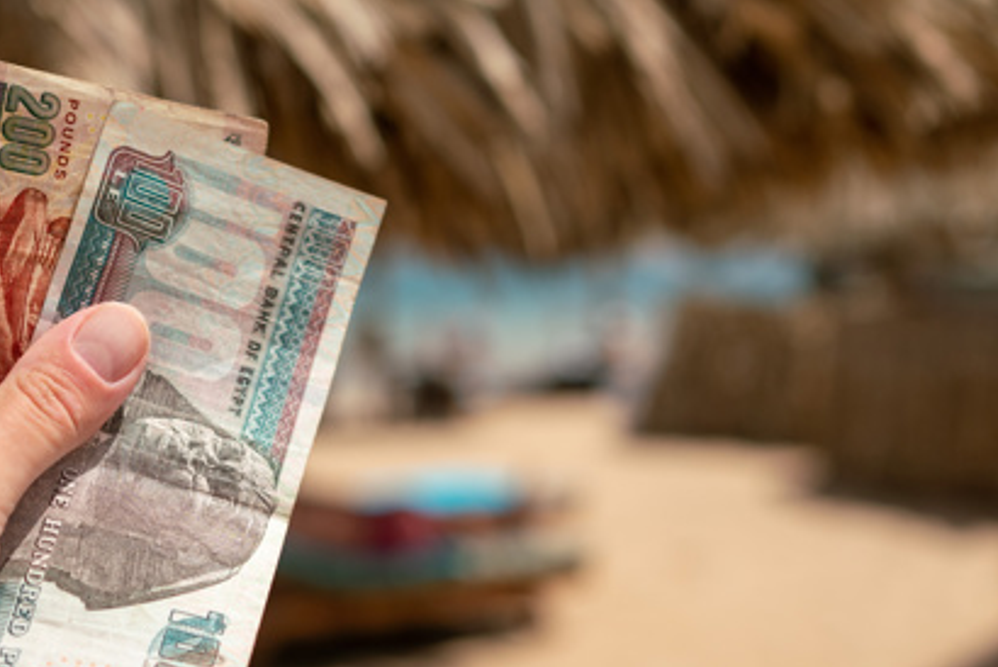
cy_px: 409
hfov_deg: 27.6
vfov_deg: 18.7
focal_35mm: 73
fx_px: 2025
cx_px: 355
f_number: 3.2
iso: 100
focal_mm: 35
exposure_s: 1/1250
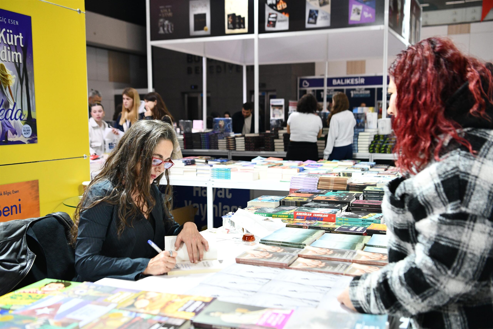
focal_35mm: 40
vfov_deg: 33.4
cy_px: 164
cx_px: 246
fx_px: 548
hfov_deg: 48.5
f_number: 3.5
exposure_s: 1/250
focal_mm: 40
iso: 2500
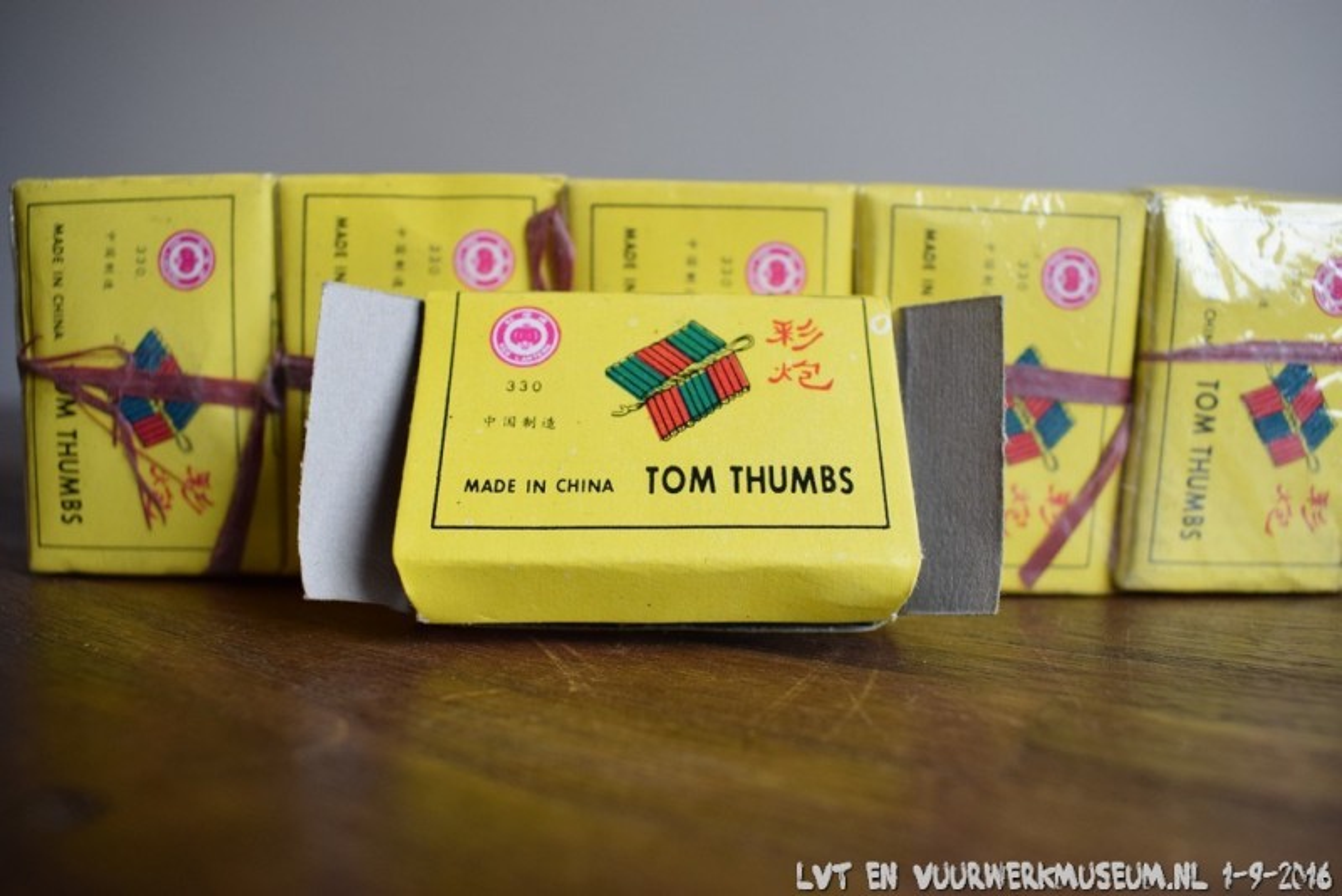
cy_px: 448
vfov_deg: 43.6
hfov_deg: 61.9
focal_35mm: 30
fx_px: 1119
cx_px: 671
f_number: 5.6
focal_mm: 20
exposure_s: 1/125
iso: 800
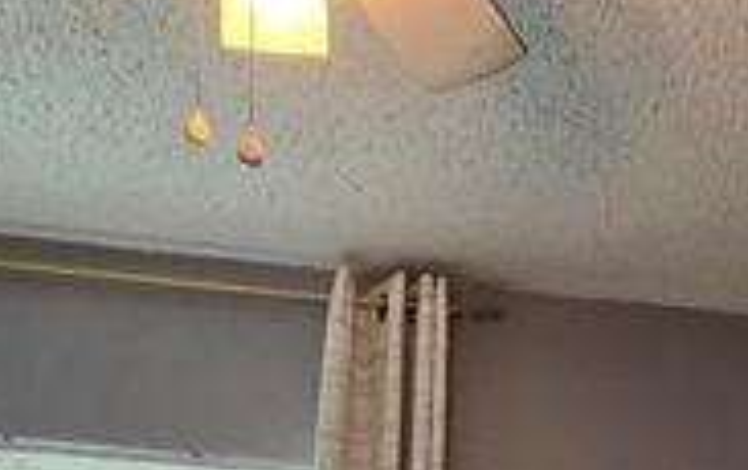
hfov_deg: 37.7
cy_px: 981
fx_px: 1082
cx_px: 501
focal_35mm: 53
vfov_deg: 16.9
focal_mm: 2.2
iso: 160
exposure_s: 1/60
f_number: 2.2
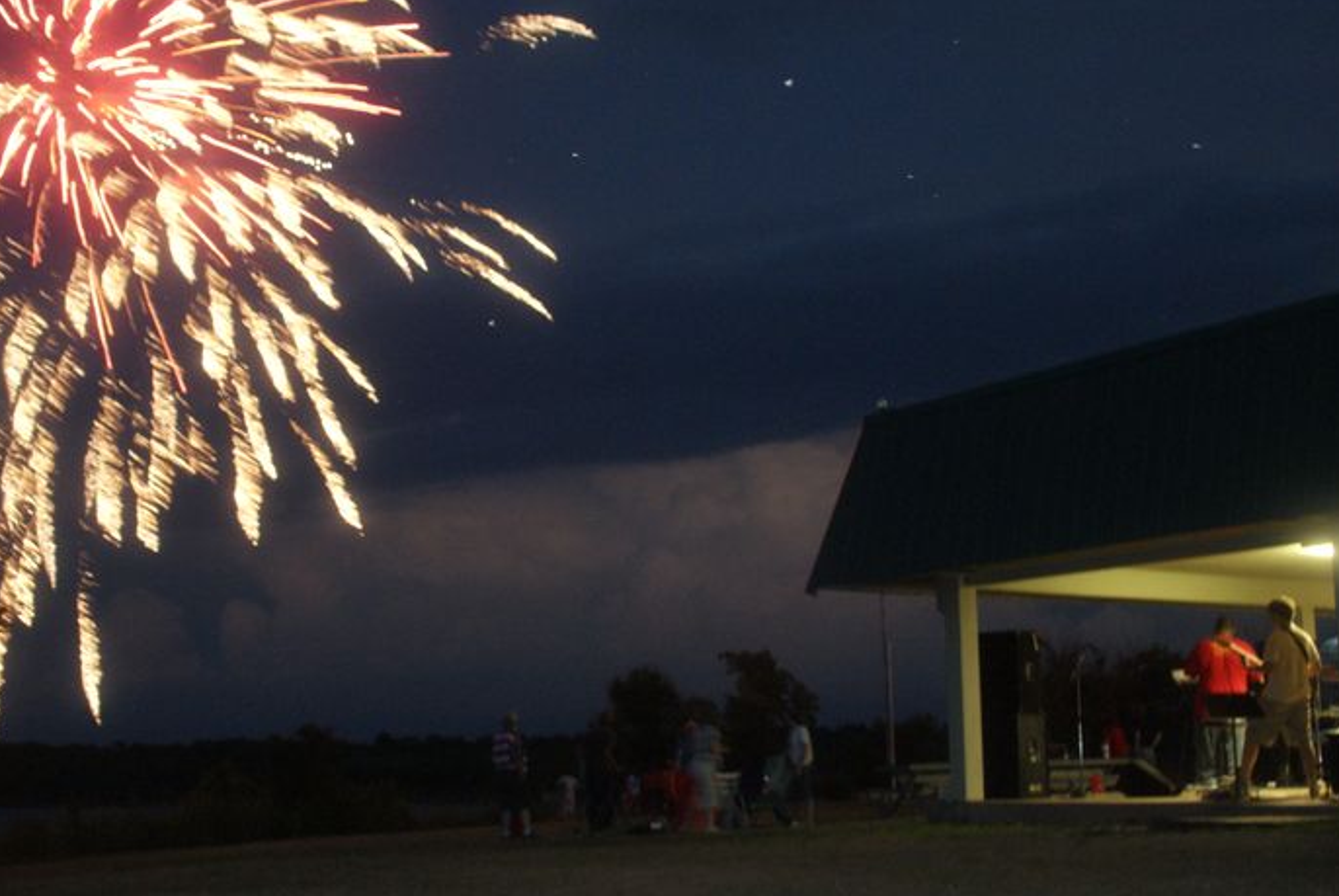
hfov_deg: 46.3
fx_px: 1564
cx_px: 648
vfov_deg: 31.9
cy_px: 517
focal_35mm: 42
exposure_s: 1/2.5
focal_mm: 24
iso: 800
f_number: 5.6
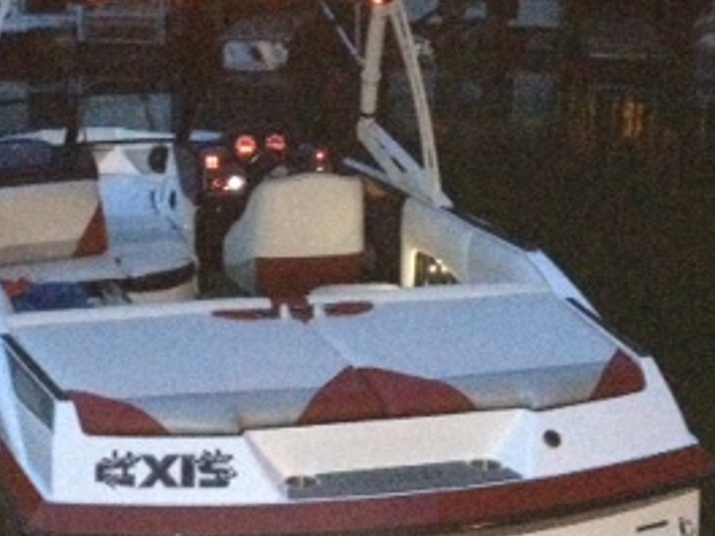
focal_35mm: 85
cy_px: 295
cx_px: 317
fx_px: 1756
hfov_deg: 23.0
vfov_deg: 17.4
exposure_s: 1/16
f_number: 2.4
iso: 800
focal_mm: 4.28
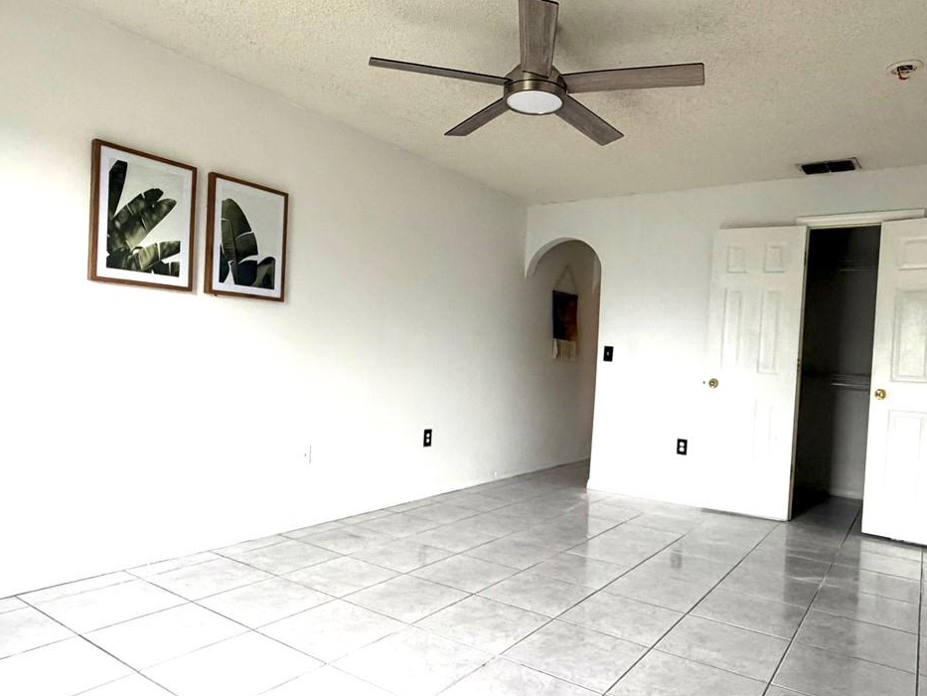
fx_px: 643
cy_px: 373
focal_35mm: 24
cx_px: 512
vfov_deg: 56.8
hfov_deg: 71.4
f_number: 2.2
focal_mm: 2.22
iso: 400
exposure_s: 1/60
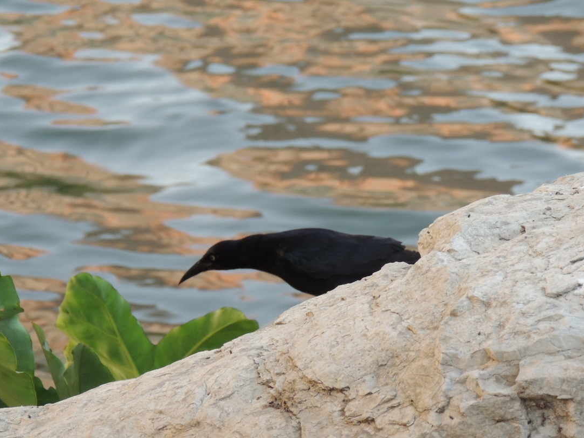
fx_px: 6511
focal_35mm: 386
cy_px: 195
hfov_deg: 5.1
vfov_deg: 3.9
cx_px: 259
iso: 500
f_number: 4.8
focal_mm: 57.9
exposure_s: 1/50
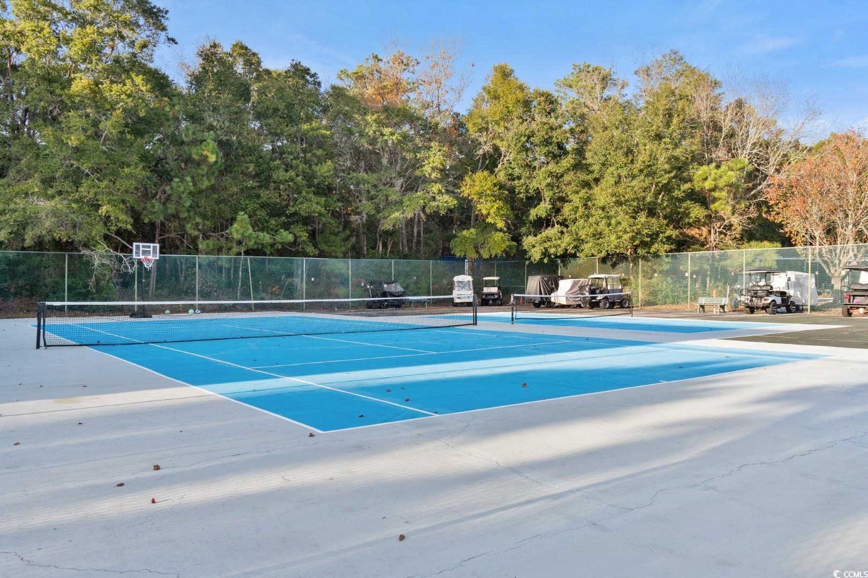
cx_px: 434
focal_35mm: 28
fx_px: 675
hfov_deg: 65.5
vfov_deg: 46.4
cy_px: 289
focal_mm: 14
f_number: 5.6
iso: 100
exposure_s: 1/125
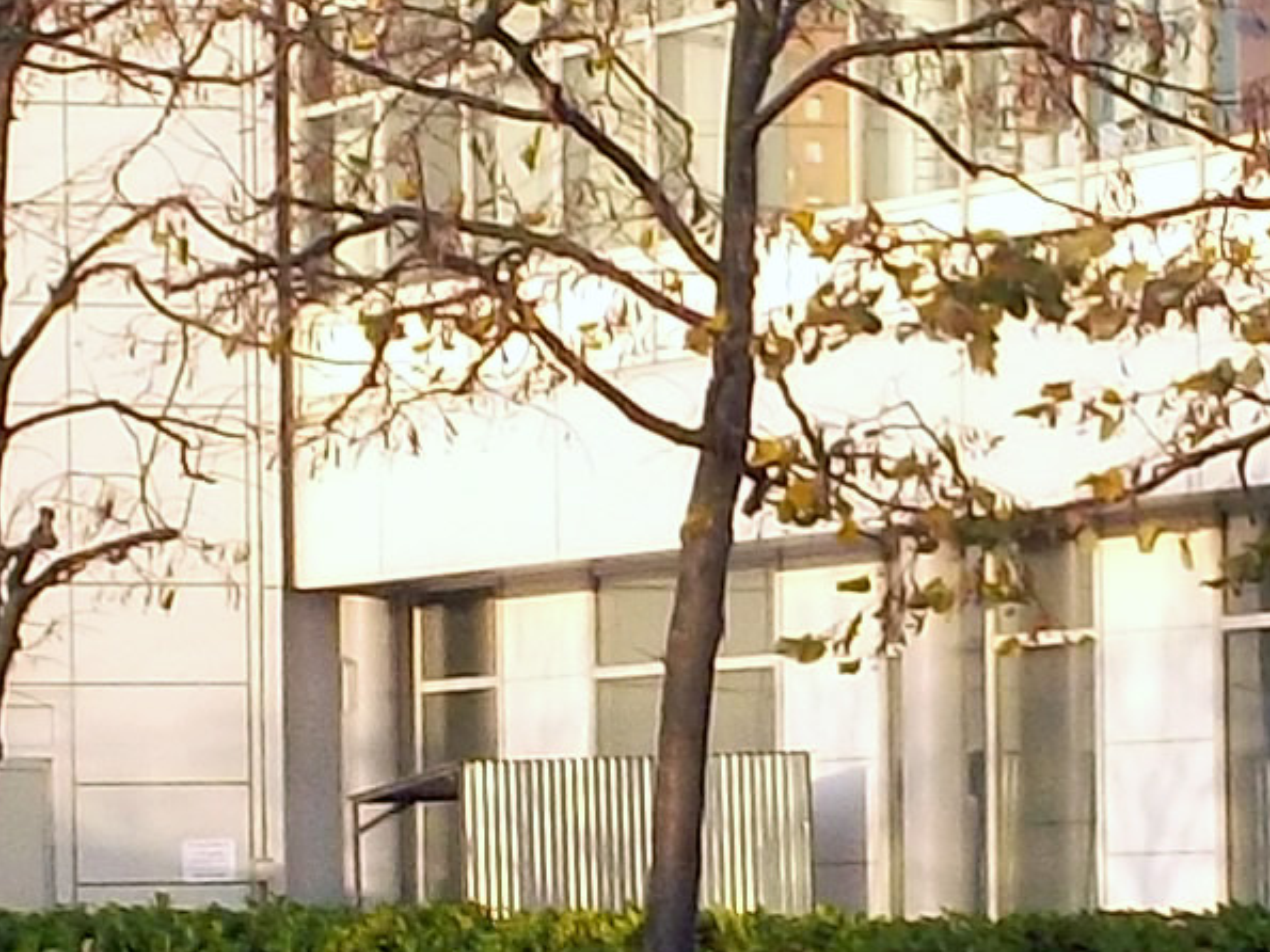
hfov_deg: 8.7
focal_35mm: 227
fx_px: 8327
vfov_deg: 6.5
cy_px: 948
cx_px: 461
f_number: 3.7
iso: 80
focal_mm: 5.2
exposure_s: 1/220
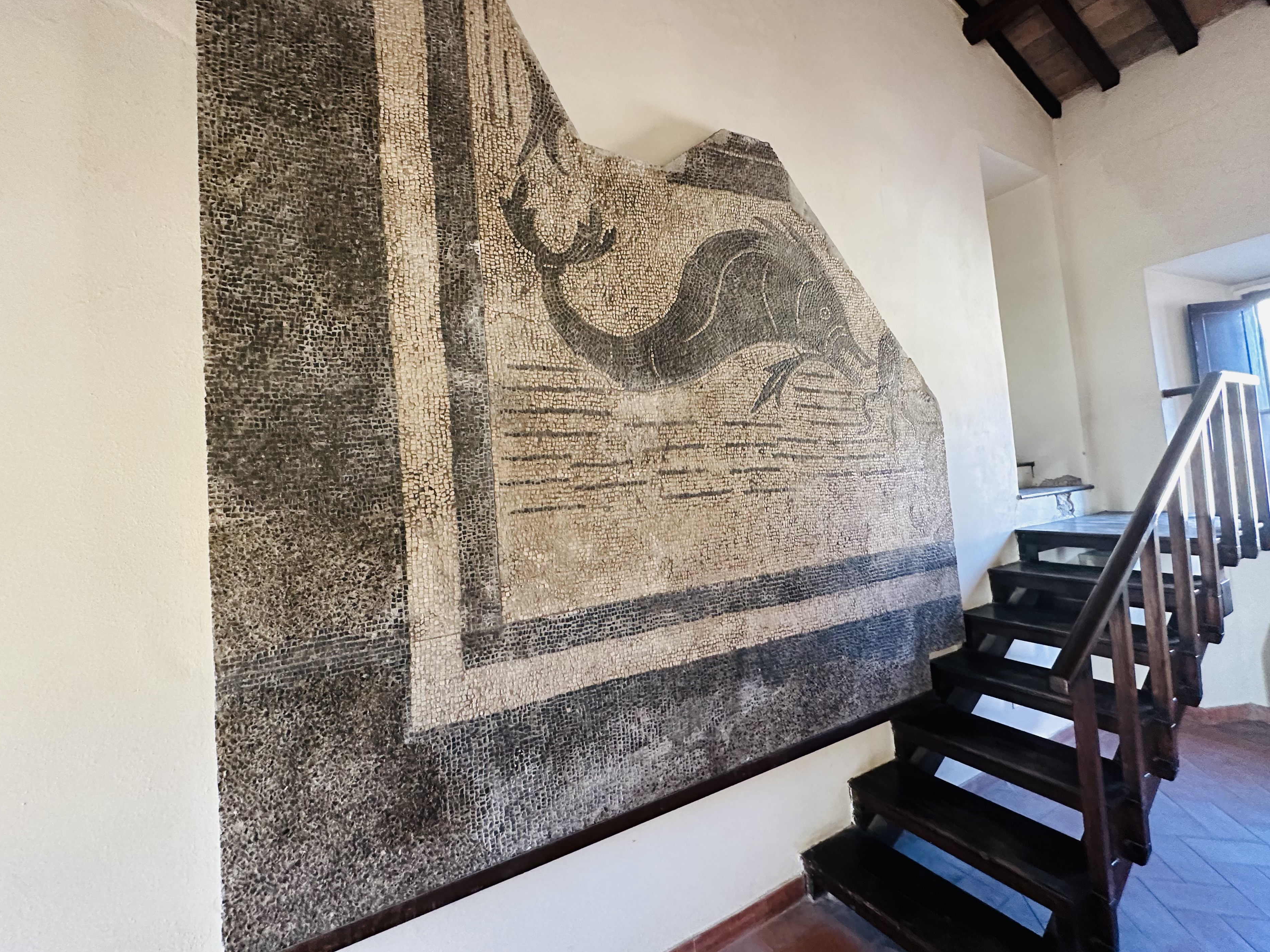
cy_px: 444
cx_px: 612
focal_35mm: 15
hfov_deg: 98.1
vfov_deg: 81.6
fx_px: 550
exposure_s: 1/50
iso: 640
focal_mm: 2.22
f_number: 2.2
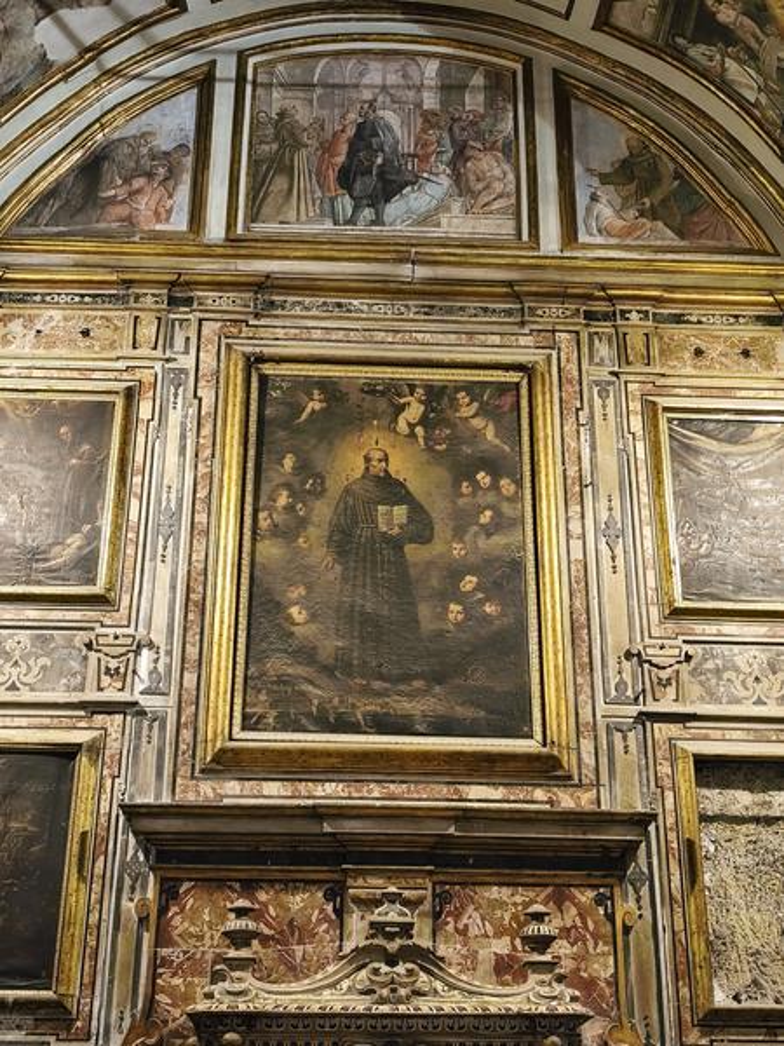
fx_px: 1389
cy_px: 523
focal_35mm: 46
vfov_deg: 41.2
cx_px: 392
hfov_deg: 31.5
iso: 1250
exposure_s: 1/33.3
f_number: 1.65
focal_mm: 6.14
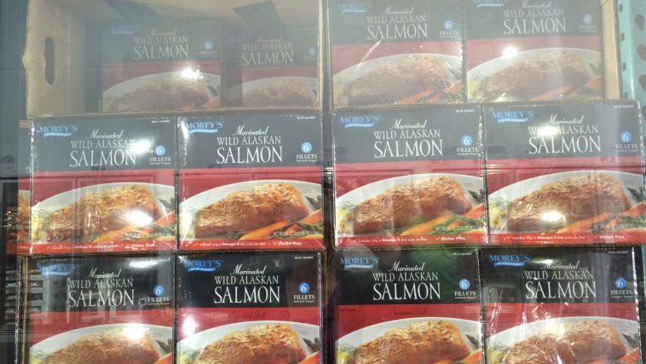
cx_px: 326
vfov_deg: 36.7
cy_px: 172
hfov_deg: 61.0
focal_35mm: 32
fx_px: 548
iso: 64
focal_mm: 4.15
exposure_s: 1/33
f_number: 2.2
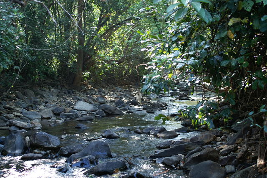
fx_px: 334
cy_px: 89
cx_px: 134
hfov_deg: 43.6
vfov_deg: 29.8
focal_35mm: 45
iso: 100
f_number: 4
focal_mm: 30
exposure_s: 1/40
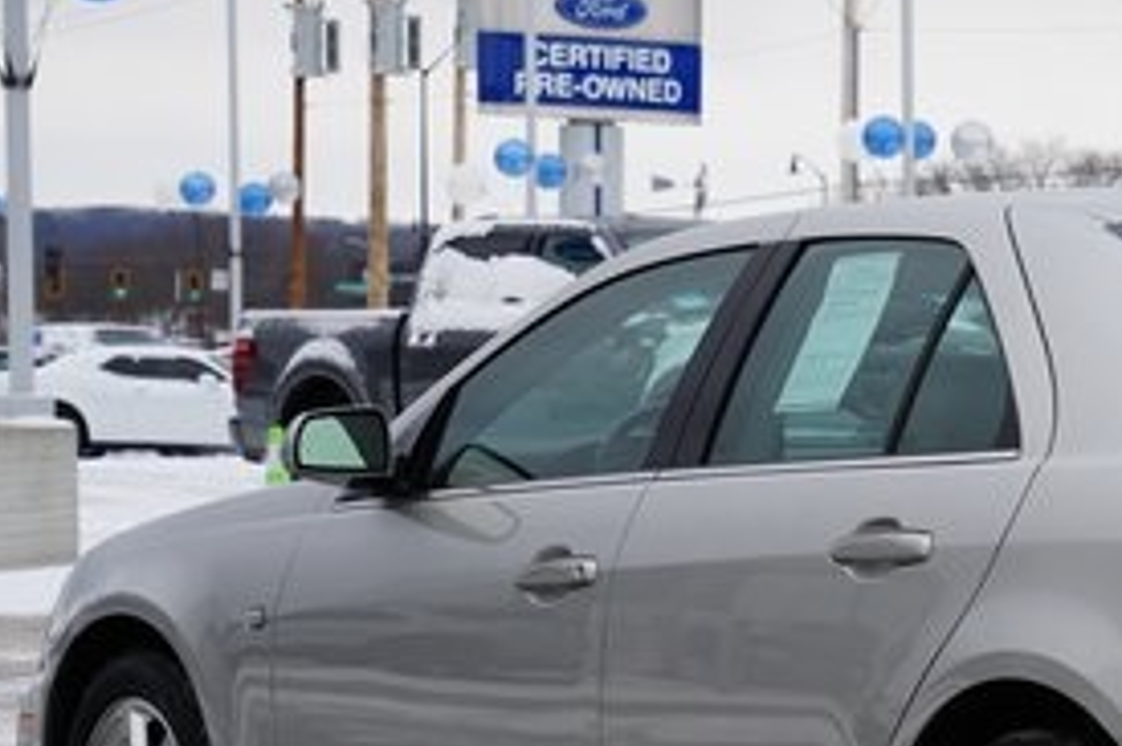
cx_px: 1216
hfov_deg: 11.9
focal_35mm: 170
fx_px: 5295
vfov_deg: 8.1
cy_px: 573
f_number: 9
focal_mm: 73
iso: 100
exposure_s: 1/100
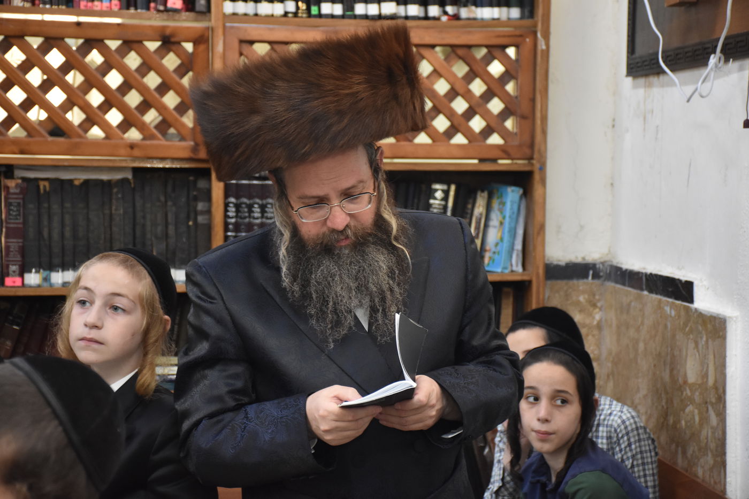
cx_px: 374
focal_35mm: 93
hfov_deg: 21.9
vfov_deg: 14.7
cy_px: 250
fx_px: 1935
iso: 1600
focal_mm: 62
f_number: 6.3
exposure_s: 1/100
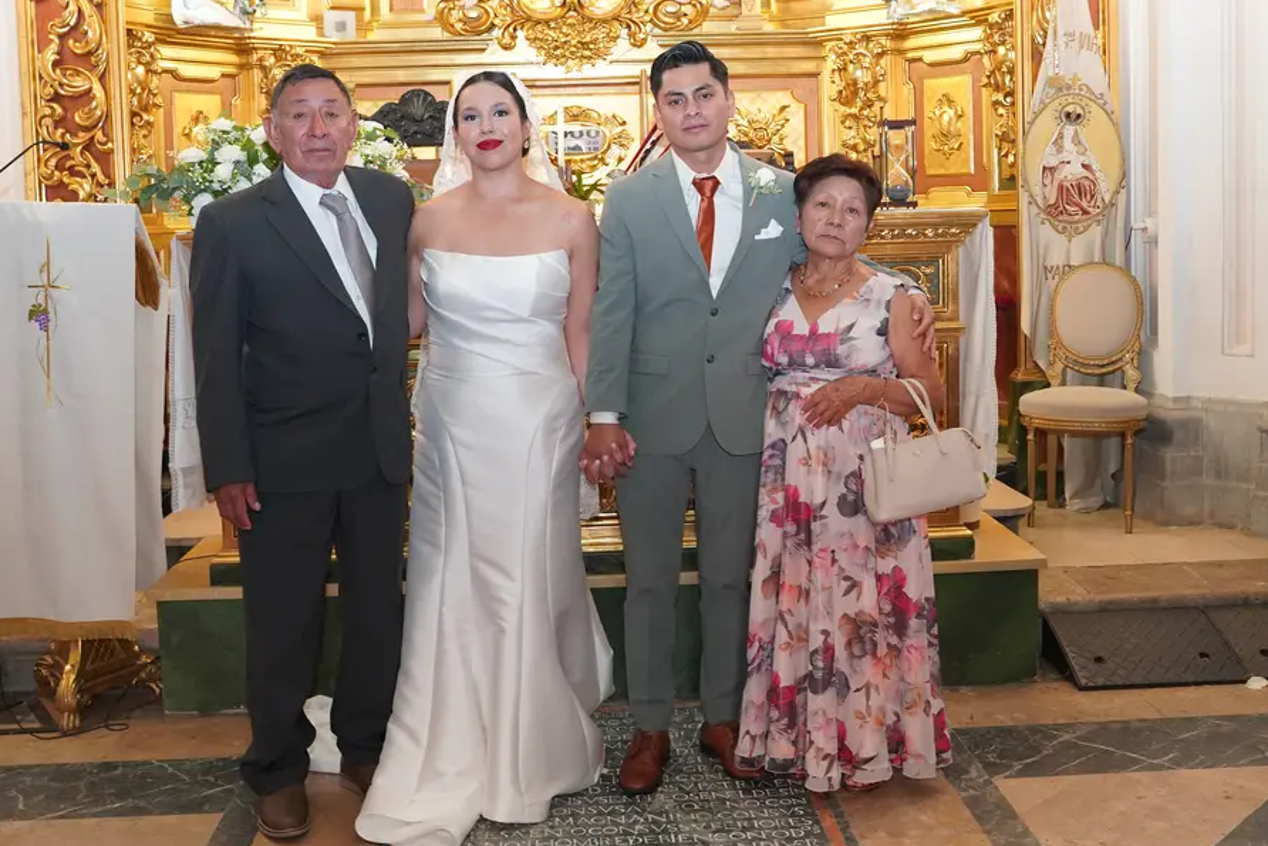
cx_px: 623
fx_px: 1383
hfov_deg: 49.2
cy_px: 320
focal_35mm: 39
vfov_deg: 33.8
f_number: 4
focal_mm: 29.2
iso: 4000
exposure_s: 1/160
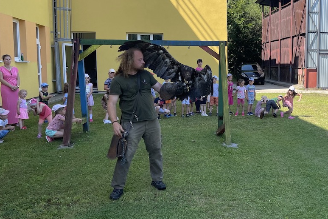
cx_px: 249
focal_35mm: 42
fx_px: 383
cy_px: 103
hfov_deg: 44.7
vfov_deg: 31.9
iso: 32
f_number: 1.6
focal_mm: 5.1
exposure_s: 1/1252
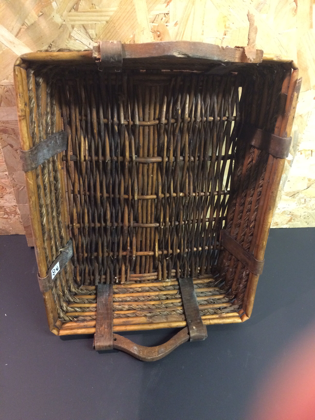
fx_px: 352
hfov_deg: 48.2
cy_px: 210
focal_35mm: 29
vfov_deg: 61.7
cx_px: 158
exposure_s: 1/33
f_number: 2.2
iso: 320
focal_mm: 4.15
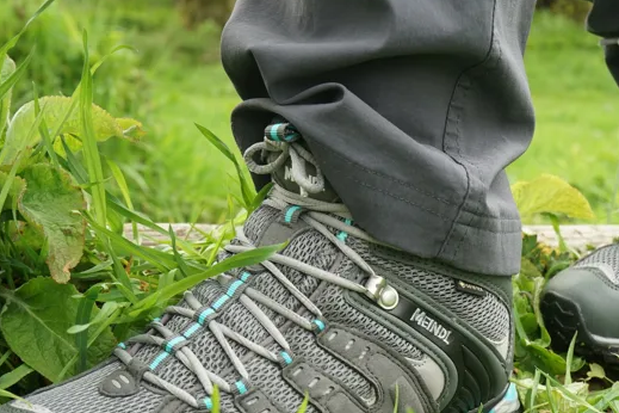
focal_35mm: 74
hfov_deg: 27.1
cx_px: 426
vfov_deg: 18.4
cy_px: 263
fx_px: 1272
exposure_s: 1/60
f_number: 10
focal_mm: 48
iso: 400
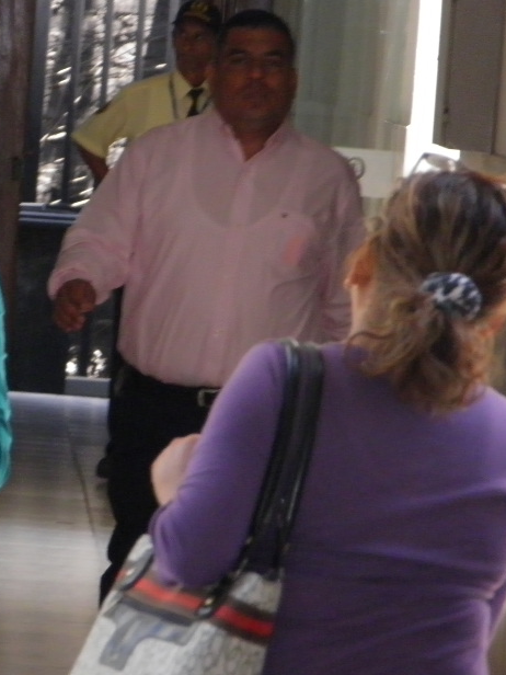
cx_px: -87
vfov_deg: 4.2
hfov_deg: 3.1
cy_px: 298
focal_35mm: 474
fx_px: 9238
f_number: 4.2
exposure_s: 1/160
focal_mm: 41.1
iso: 250
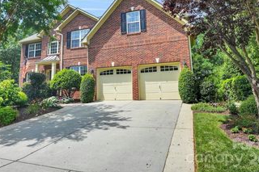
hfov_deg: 70.3
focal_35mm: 25
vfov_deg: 49.0
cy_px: 41
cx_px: 96
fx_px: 180
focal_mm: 16
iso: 320
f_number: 9
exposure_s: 1/200
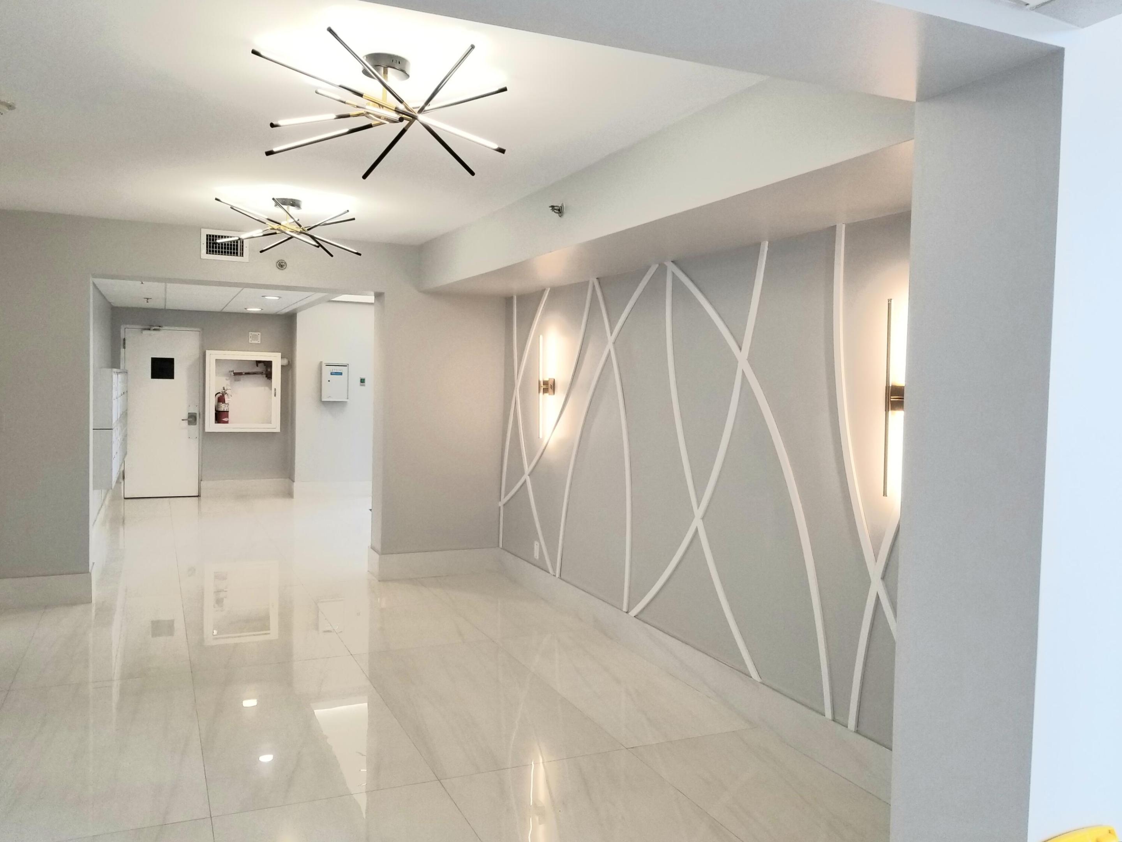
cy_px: 421
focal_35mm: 26
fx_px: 843
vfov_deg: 53.1
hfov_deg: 67.3
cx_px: 561
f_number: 1.7
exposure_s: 1/120
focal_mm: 4.3
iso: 100
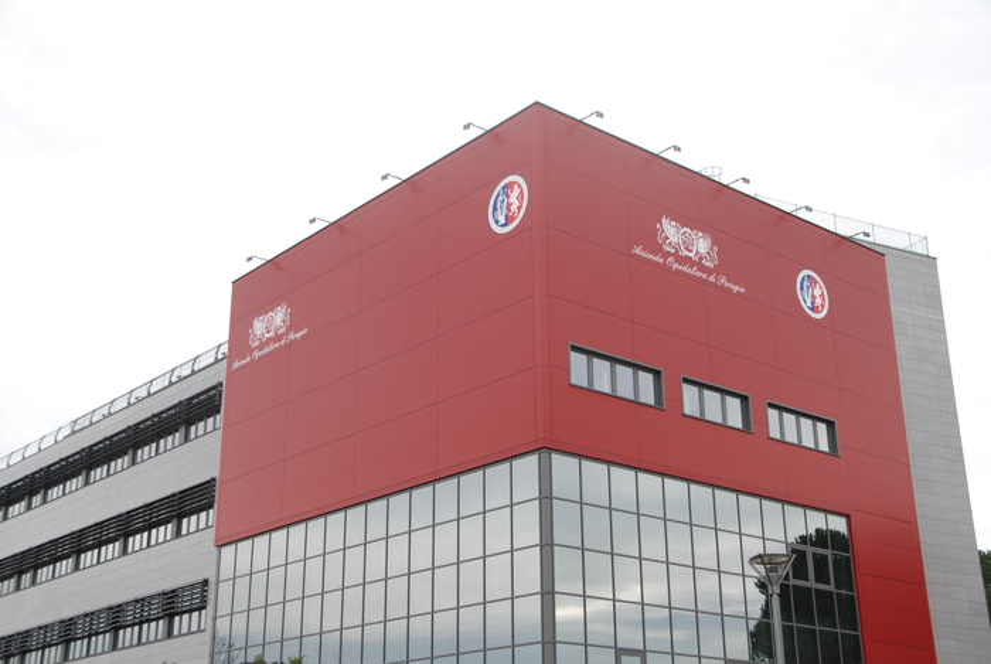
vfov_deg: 29.0
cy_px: 332
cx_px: 496
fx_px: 1282
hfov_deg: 42.3
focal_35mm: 46
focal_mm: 31
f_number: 5.6
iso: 100
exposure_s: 1/125
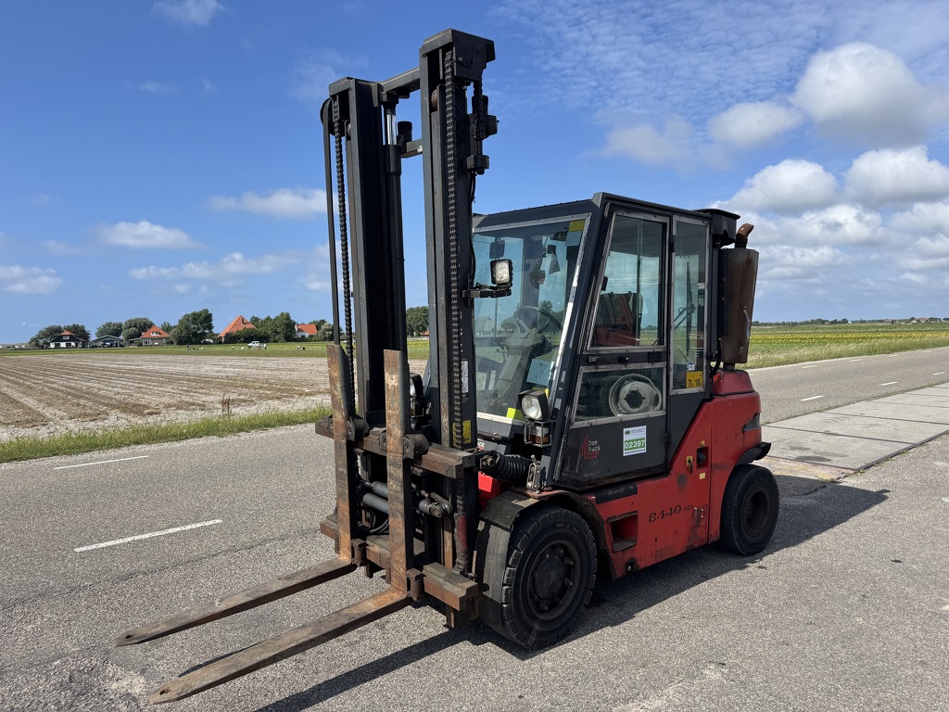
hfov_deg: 71.6
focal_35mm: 24
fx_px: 658
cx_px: 474
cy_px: 356
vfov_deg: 56.8
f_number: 1.78
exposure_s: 1/4608
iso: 80
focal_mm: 6.76
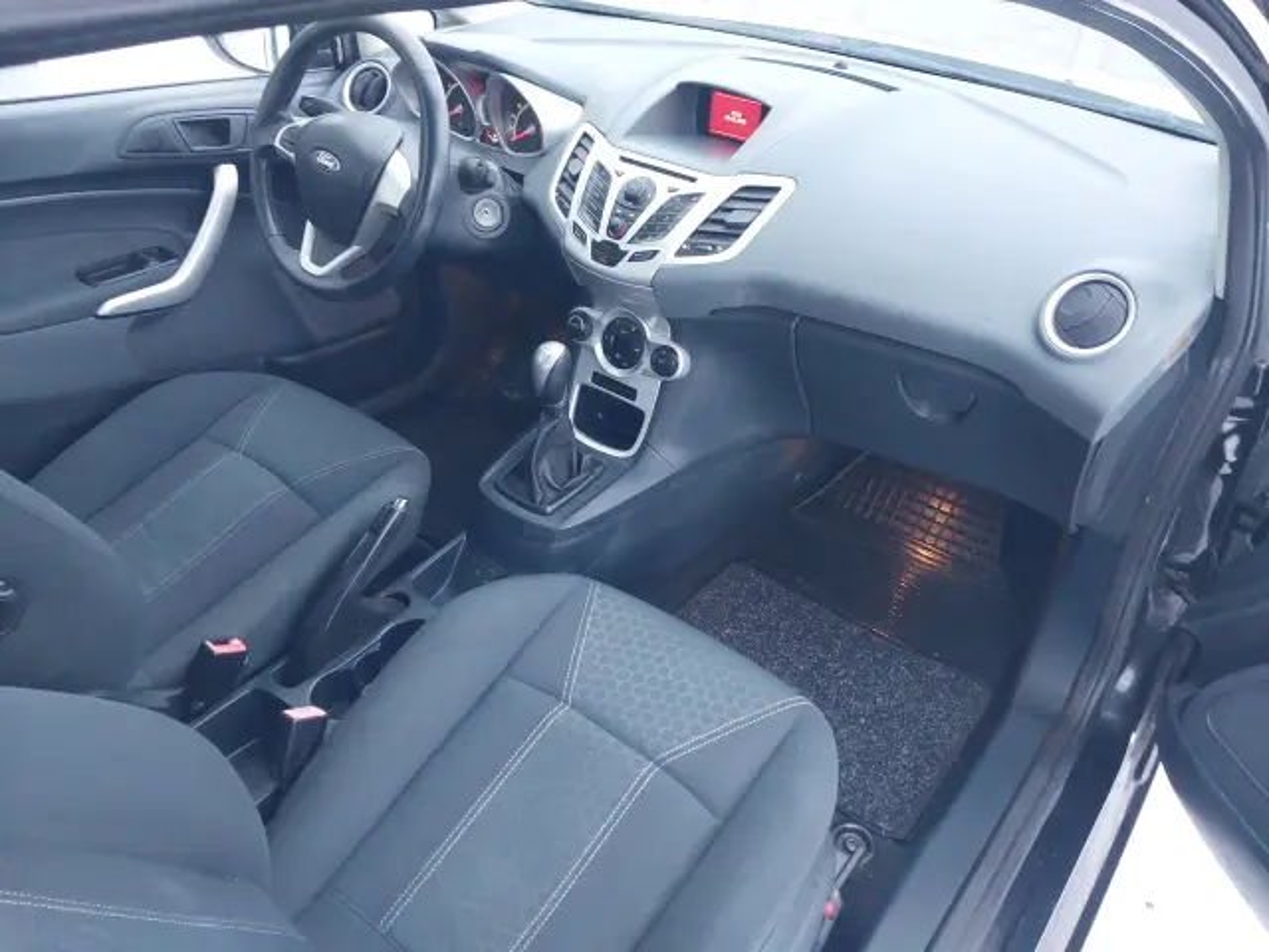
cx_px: 634
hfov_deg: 60.0
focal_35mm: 30
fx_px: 1100
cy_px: 476
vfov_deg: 46.8
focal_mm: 4.6
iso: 320
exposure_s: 1/25
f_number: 1.8
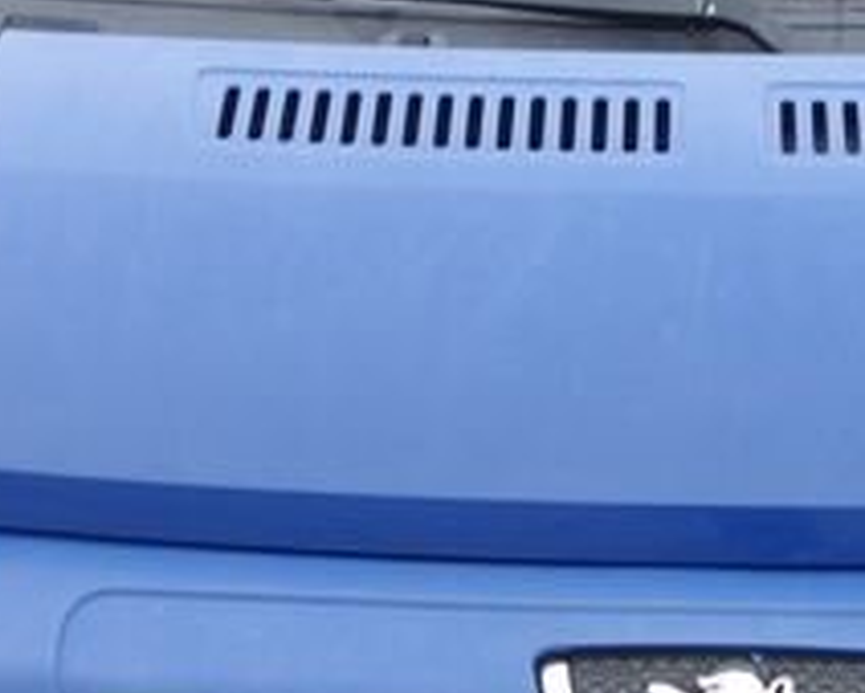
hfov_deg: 15.1
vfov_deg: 12.2
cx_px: 555
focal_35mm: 127
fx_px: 3254
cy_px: 353
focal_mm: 10.4
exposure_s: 1/100
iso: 125
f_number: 2.2
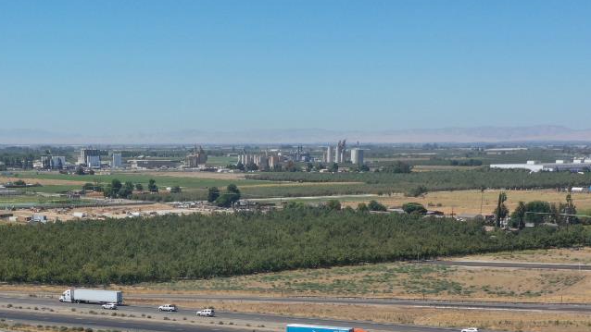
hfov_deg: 30.4
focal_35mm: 69
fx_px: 1081
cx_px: 213
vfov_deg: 16.4
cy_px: 442
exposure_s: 1/500
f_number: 6.3
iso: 100
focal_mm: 10.26
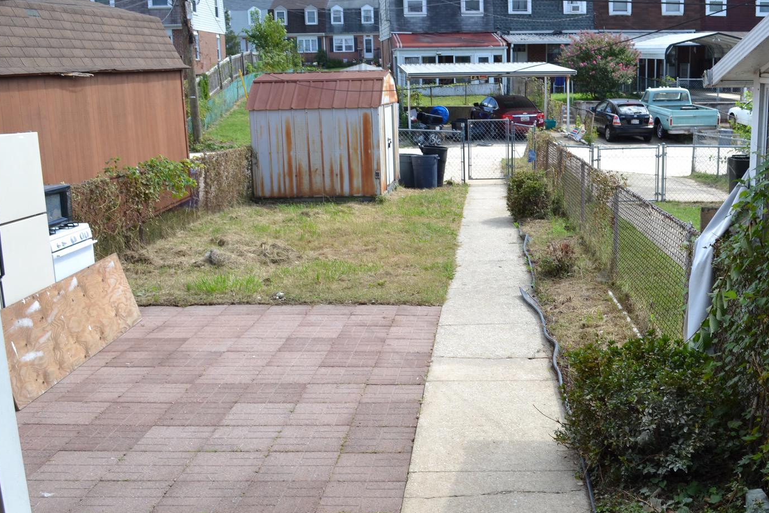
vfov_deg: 33.4
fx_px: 854
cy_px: 282
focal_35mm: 40
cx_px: 482
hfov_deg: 48.0
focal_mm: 18
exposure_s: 1/160
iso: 100
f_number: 6.3
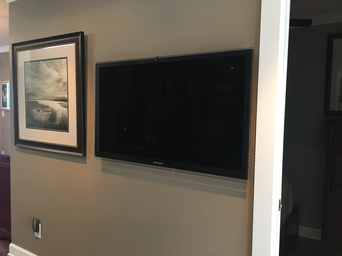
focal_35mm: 29
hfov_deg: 61.7
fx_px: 287
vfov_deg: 48.2
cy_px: 128
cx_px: 171
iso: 64
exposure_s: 1/15
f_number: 2.2
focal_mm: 4.15
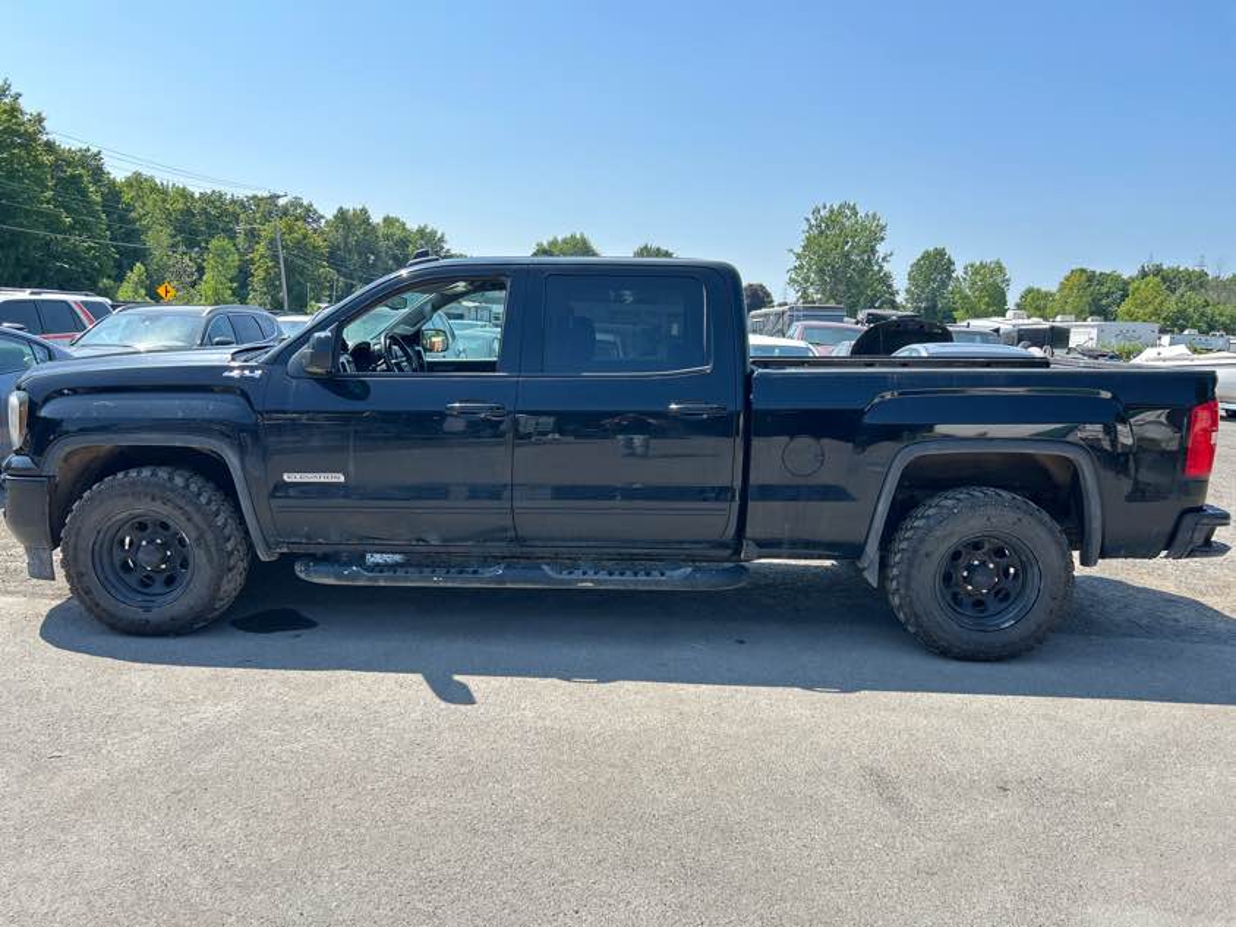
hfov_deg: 67.3
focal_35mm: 26
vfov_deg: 53.1
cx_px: 618
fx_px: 928
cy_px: 464
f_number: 1.5
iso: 50
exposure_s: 1/1159
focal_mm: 5.7
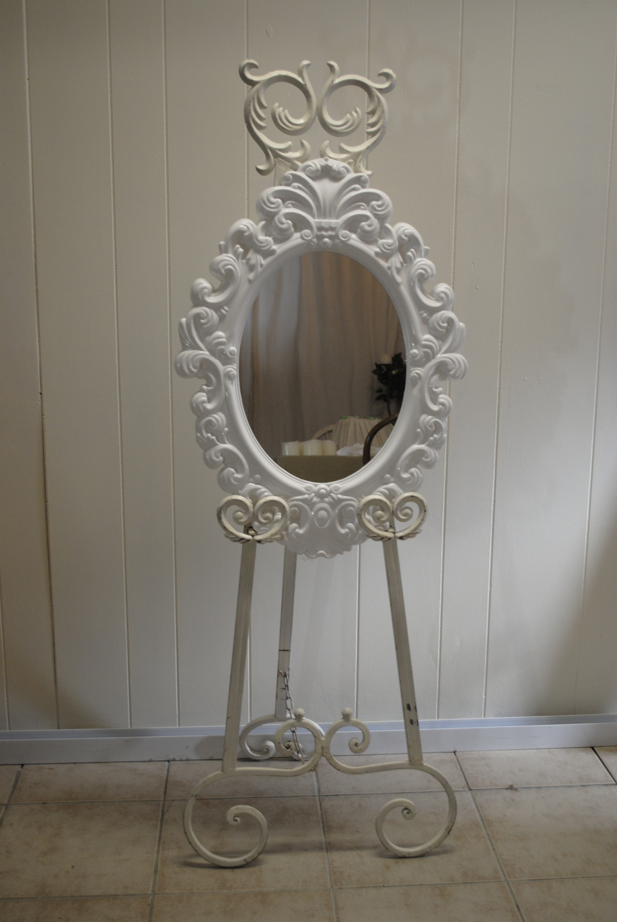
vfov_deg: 49.5
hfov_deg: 34.3
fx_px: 1000
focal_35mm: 39
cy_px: 461
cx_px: 308
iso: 400
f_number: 4.2
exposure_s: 1/50
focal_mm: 26
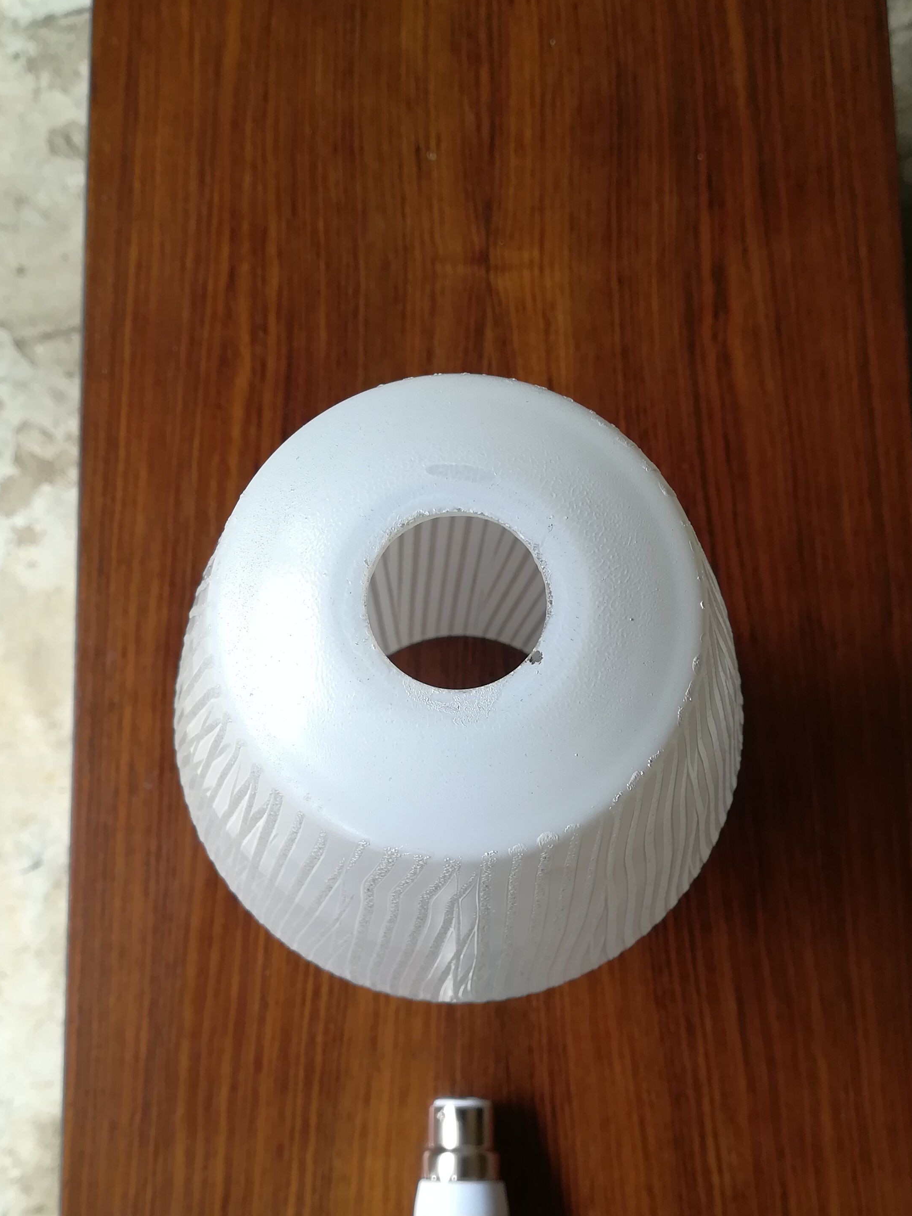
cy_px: 735
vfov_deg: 51.0
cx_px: 487
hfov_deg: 39.6
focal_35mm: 36
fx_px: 1265
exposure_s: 1/127
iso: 50
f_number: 2.2
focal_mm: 3.83
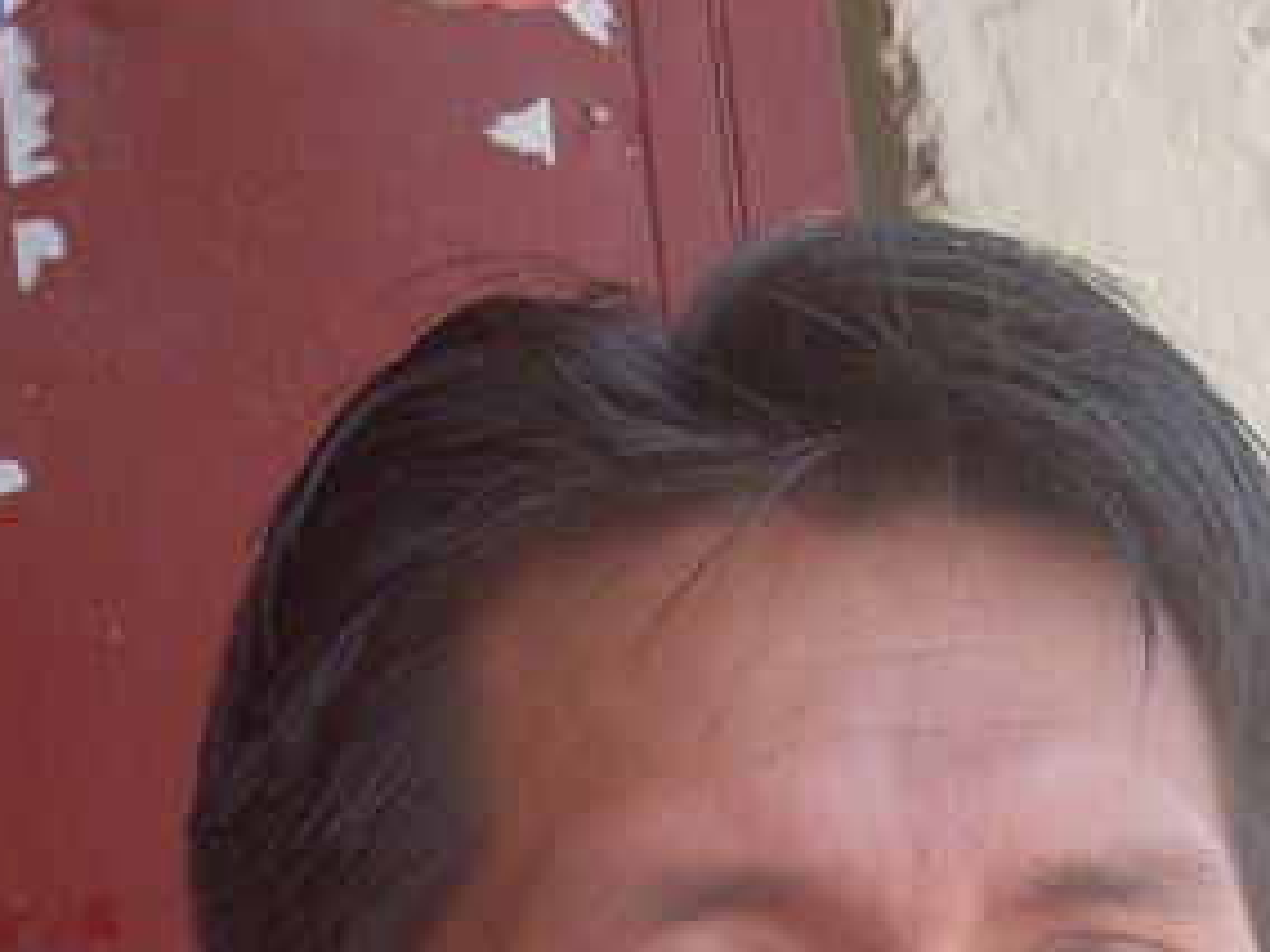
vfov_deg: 10.6
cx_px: 966
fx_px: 4916
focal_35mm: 134
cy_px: 1524
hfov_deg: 14.7
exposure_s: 1/200
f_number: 3.3
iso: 100
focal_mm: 6.3
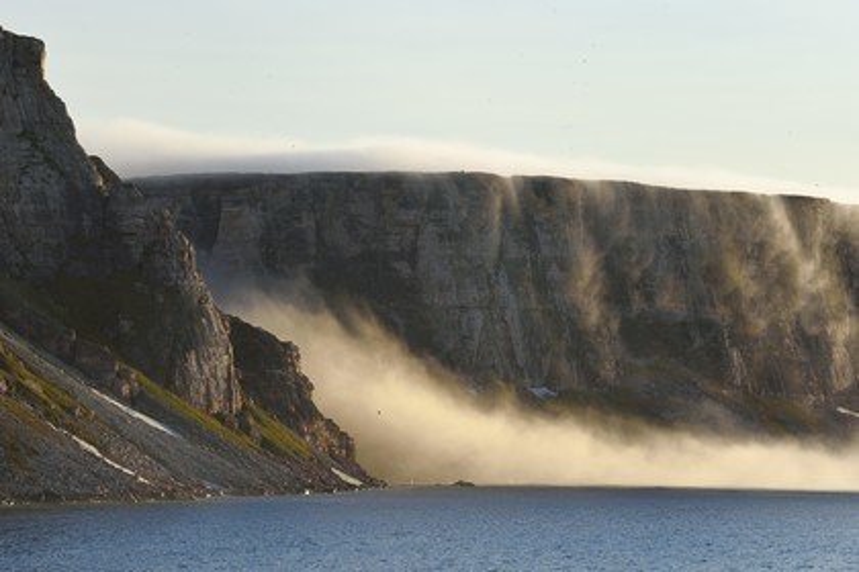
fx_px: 4772
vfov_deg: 6.9
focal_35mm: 200
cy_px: 286
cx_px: 430
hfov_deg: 10.3
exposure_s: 1/250
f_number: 10
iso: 200
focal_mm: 200
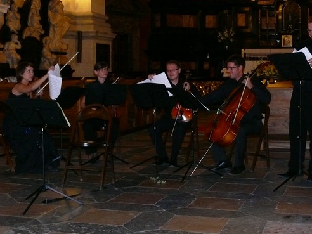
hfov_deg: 30.3
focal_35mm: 64
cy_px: 91
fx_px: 577
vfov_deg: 22.9
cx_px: 163
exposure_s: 1/30
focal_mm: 8.8
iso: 400
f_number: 2.8
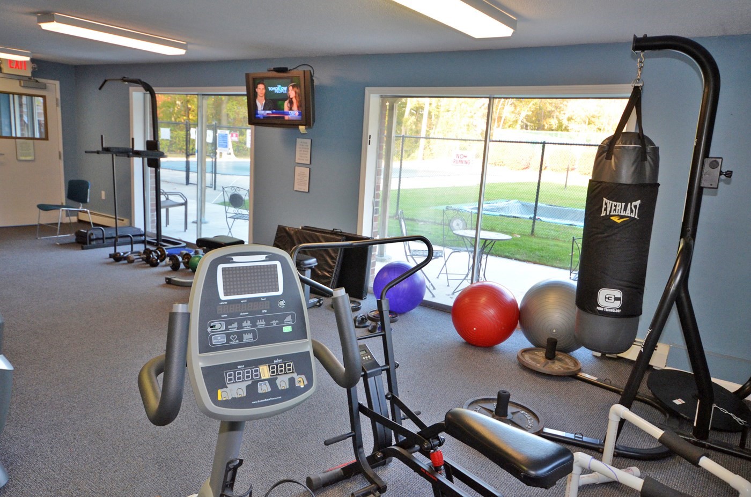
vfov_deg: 47.7
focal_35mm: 27
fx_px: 562
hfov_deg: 67.5
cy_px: 248
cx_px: 376
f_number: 5.3
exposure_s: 1/60
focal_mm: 18
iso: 1000
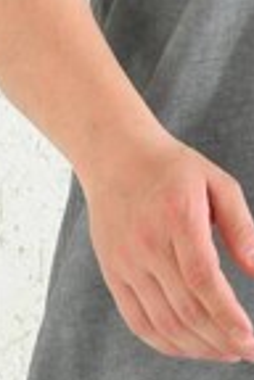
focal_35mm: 965
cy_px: -201
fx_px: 10212
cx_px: 373
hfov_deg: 1.4
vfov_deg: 2.1
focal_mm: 185
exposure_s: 1/160
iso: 125
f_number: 7.1
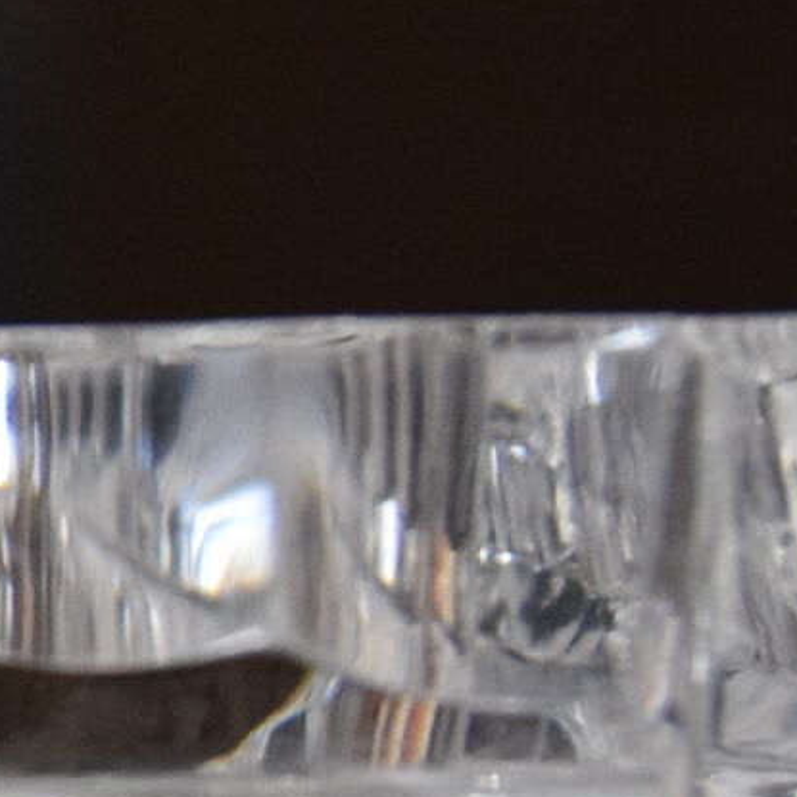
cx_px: -734
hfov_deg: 7.6
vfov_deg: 7.9
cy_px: 686
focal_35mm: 221
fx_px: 5757
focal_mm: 24
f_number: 5
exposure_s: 1/100
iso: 1600
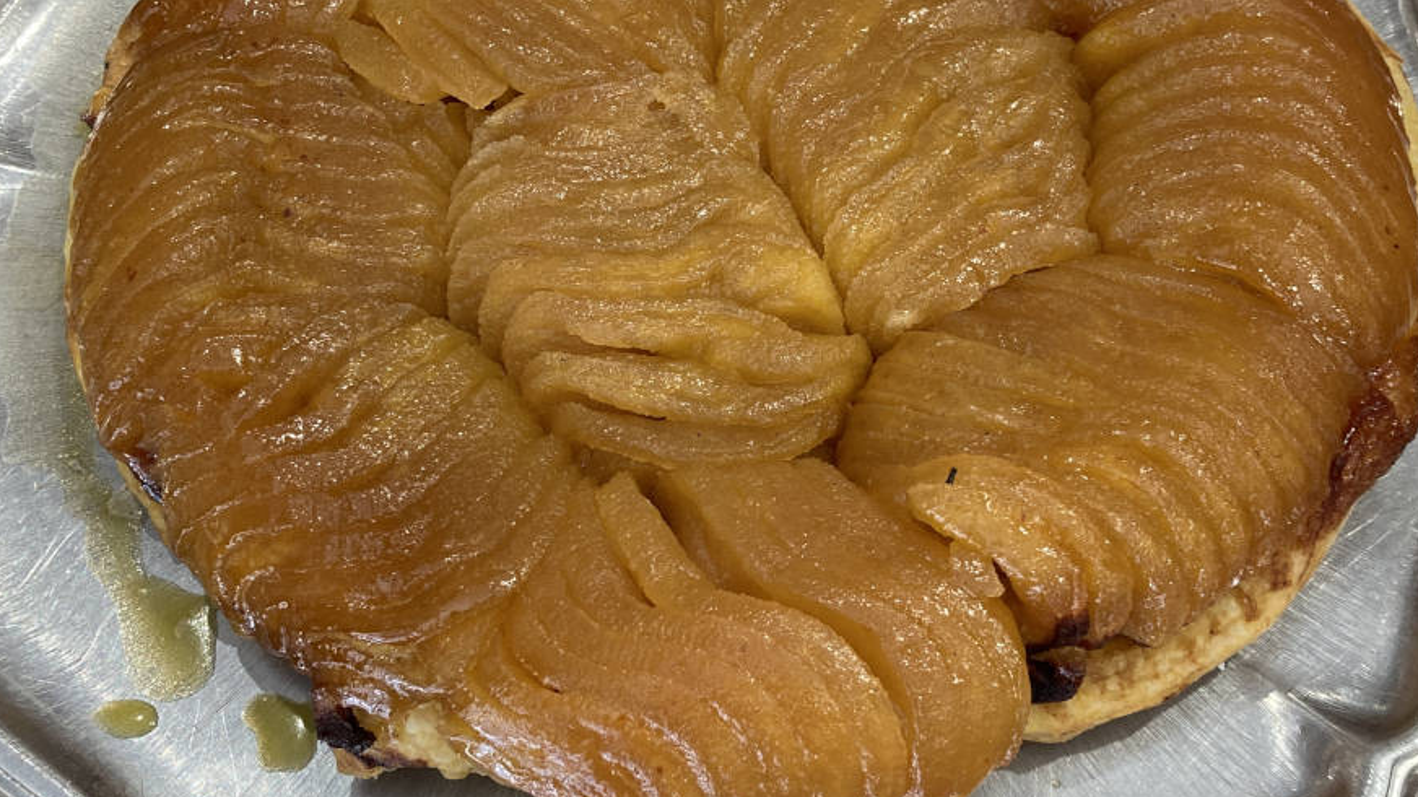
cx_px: 732
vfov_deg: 24.4
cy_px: 434
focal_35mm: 49
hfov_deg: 42.1
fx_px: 1842
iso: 64
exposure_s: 1/50
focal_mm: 3.99
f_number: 1.8
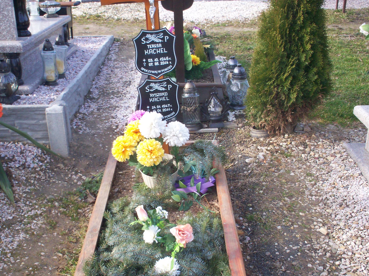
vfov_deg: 29.6
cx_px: 173
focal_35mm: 49
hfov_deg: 38.9
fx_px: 522
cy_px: 160
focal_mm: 6
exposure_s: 1/113
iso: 100
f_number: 4.5
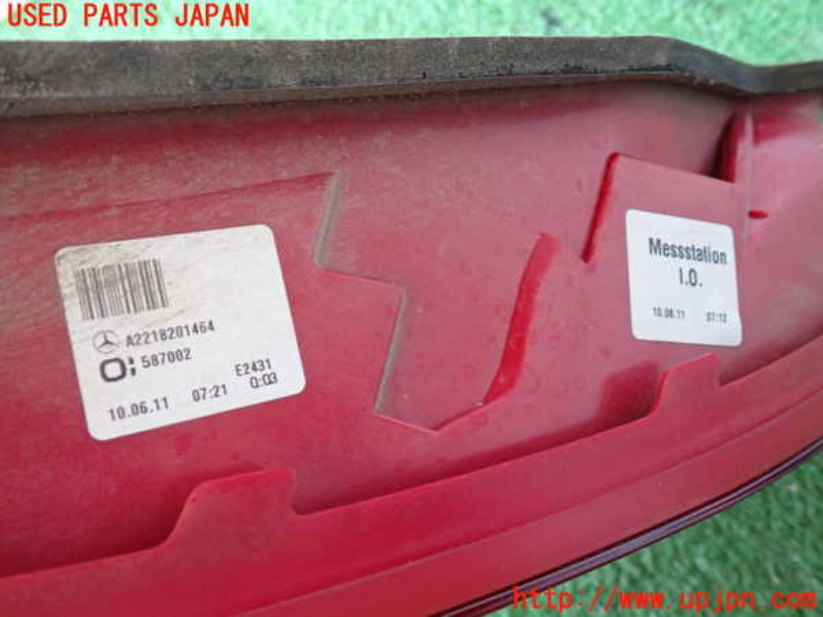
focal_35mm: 30
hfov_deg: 60.0
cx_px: 412
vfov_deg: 46.8
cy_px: 308
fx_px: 713
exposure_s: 1/30
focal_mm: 5.4
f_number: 2.3
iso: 400
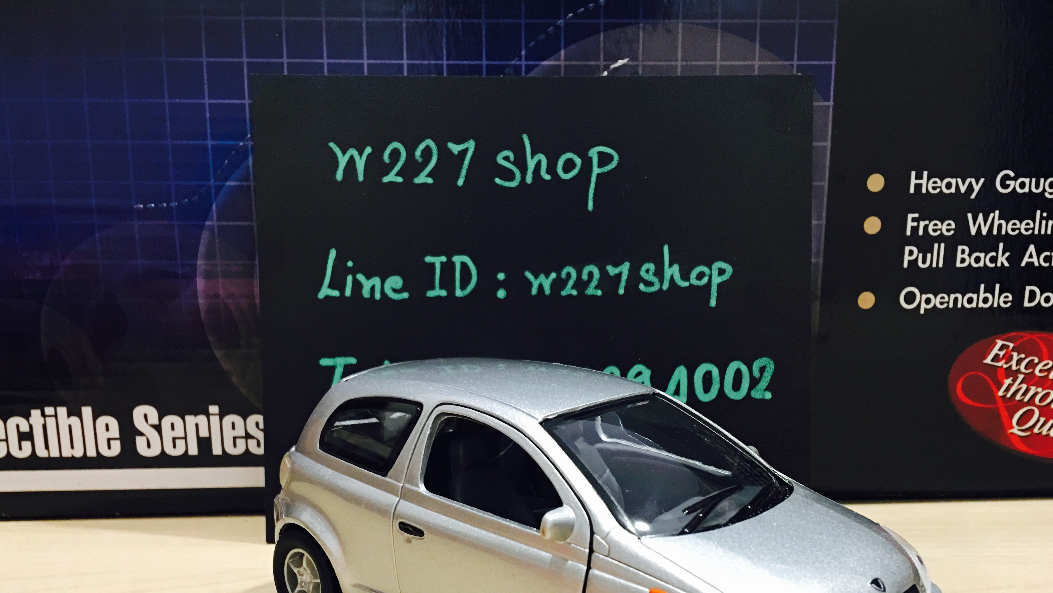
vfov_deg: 30.6
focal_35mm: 38
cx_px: 559
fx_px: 1061
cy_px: 452
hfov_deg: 52.7
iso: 125
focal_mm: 4.15
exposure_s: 1/17
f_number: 2.2
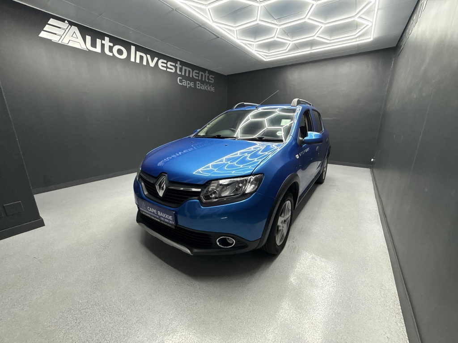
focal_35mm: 14
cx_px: 229
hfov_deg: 102.1
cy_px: 172
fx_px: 185
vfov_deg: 85.7
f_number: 2.2
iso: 250
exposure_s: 1/100
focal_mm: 2.22
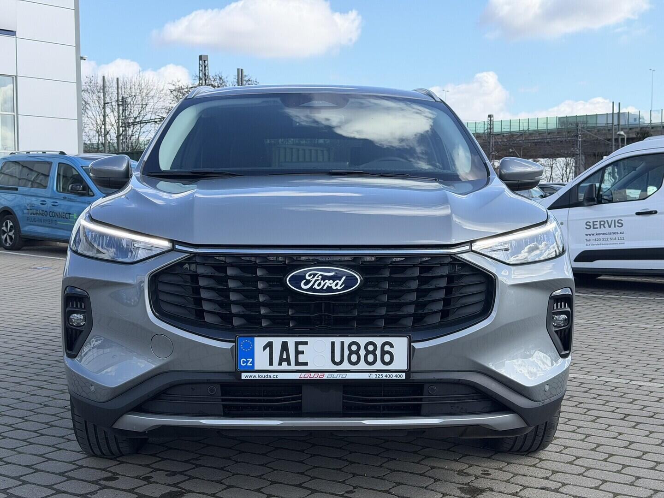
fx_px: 921
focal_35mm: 48
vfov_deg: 30.3
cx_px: 332
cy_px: 249
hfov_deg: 39.7
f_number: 1.78
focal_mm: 6.76
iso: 80
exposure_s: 1/3096
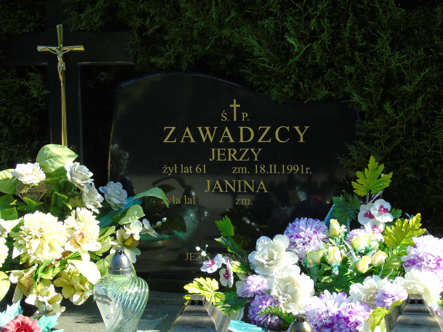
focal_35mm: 62
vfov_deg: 23.7
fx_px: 793
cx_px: 222
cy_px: 166
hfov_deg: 31.2
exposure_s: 1/125
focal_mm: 11
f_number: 4.5
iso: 80
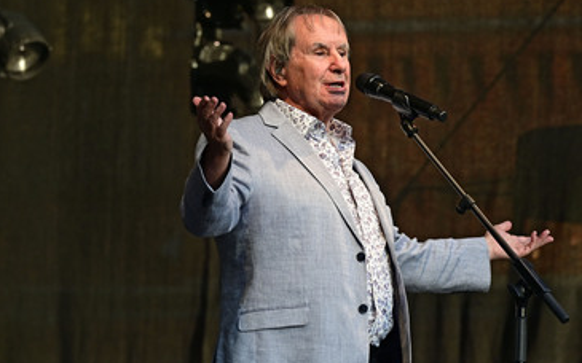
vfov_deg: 5.2
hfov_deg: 8.3
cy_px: 191
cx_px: 329
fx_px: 3996
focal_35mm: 252
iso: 320
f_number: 6.3
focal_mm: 200
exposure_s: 1/400
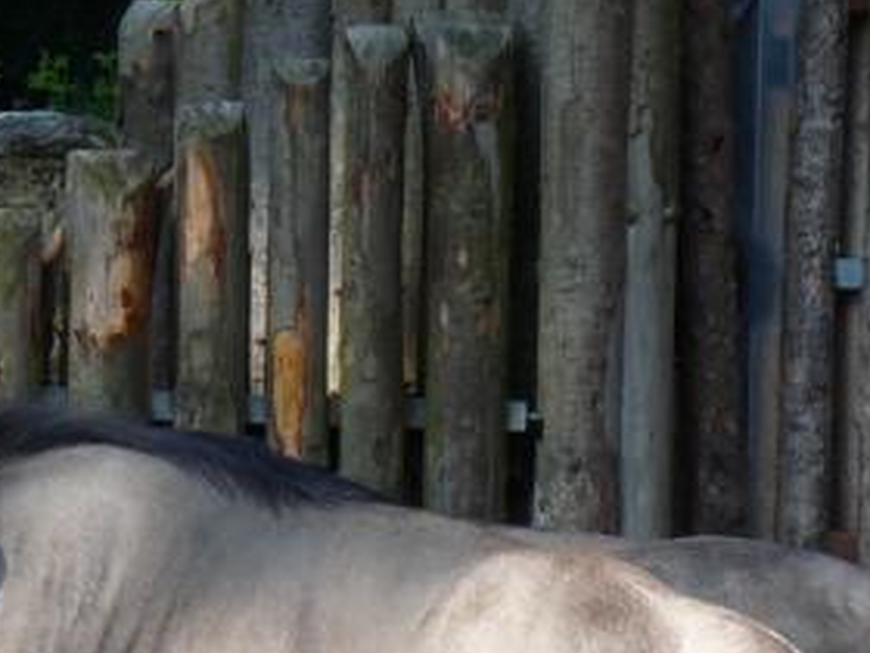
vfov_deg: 1.8
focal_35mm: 814
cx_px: 152
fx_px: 20458
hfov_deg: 2.4
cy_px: 818
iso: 100
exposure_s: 1/200
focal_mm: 36.4
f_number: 5
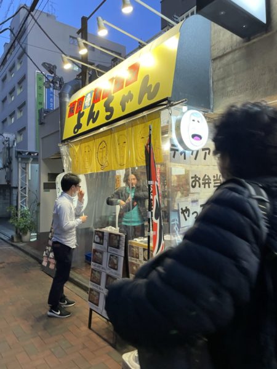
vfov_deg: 67.3
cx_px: 138
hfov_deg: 53.1
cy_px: 184
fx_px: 277
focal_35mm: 26
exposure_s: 1/50
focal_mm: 4.2
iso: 160
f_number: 1.6
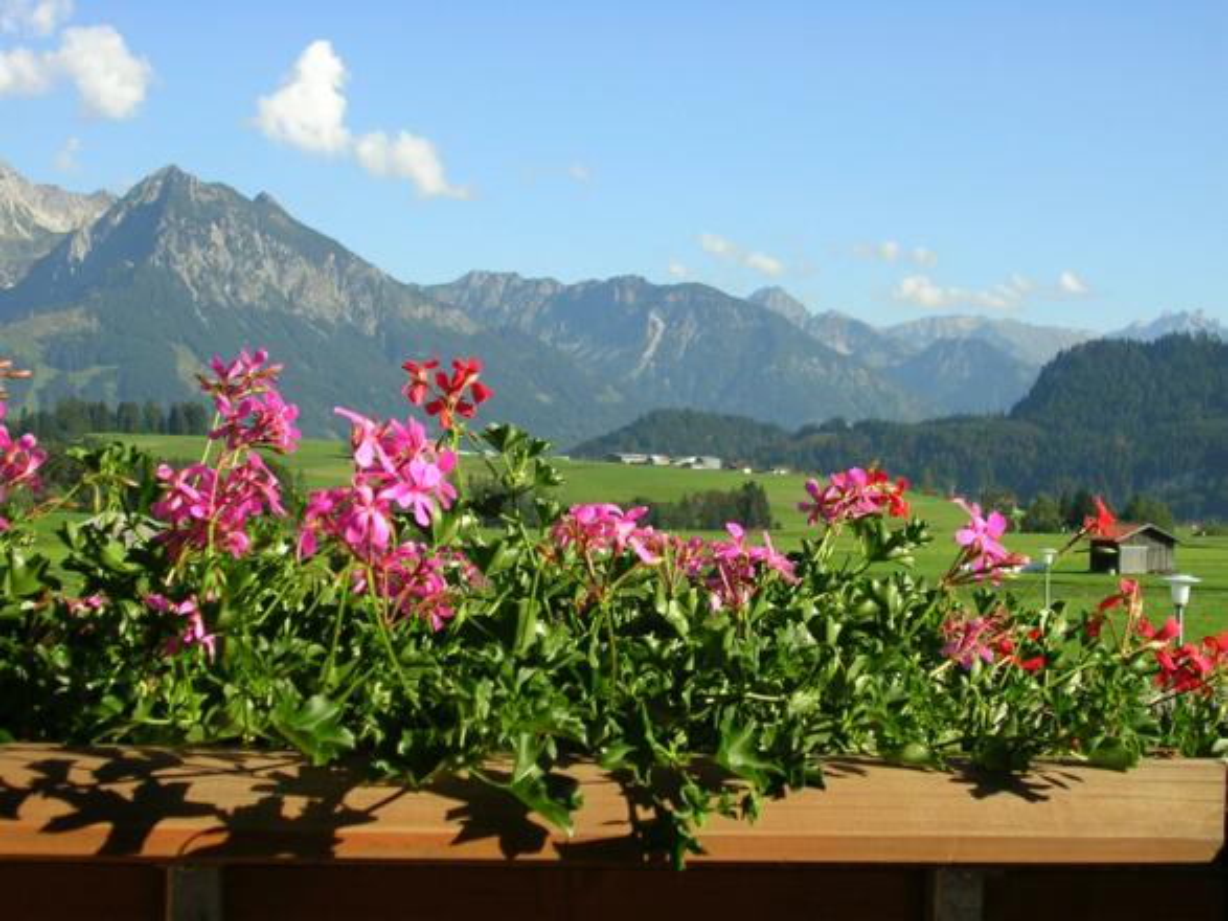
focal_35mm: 60
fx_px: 2128
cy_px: 460
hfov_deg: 32.2
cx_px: 614
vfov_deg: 24.4
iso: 50
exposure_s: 1/515
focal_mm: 9.1
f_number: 3.4
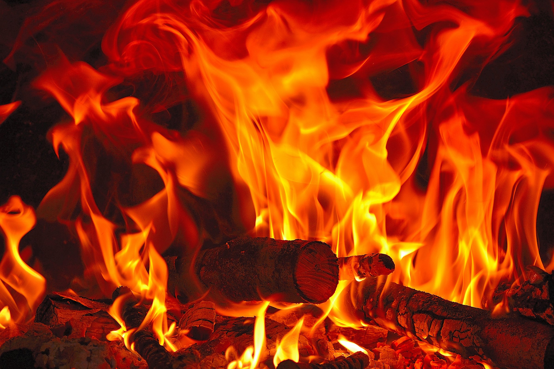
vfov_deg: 18.9
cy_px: 184
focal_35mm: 72
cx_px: 277
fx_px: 1108
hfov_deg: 28.1
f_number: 7.1
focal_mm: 48
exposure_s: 1/200
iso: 400
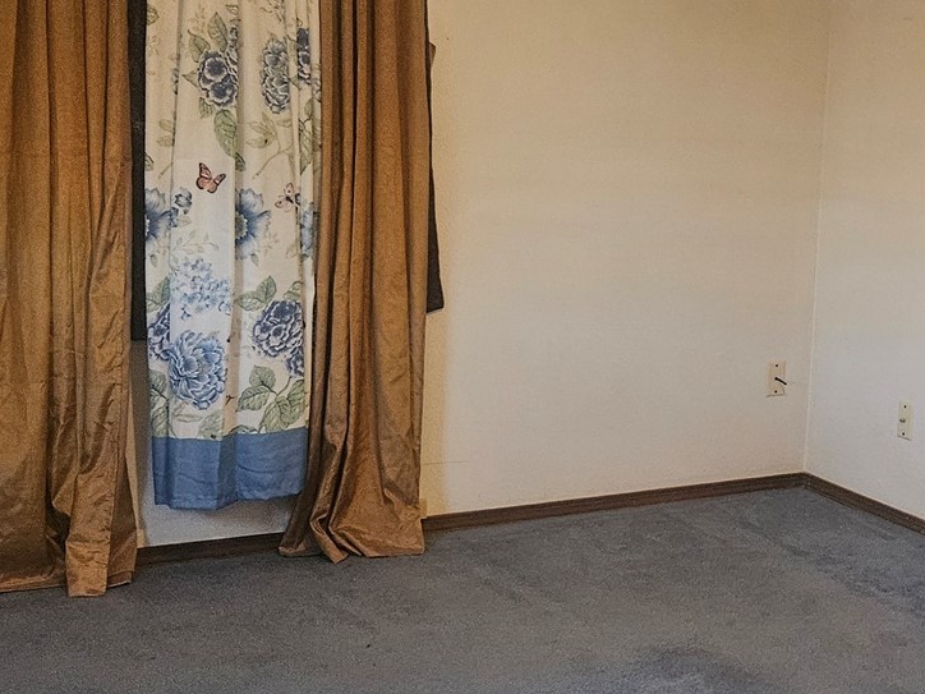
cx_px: 847
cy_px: 405
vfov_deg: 24.0
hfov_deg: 30.2
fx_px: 1630
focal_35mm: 61
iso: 1000
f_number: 1.8
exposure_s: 1/120
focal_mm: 5.4
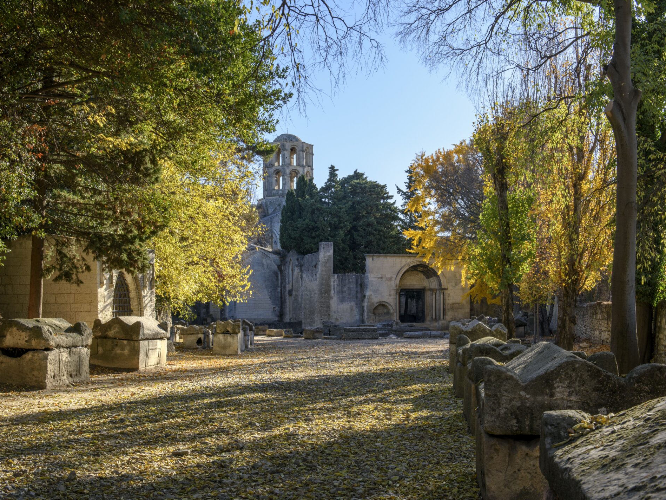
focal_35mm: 46
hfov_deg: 41.2
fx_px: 885
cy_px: 250
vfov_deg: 31.5
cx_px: 319
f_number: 11
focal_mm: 42
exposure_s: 1/100
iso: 160
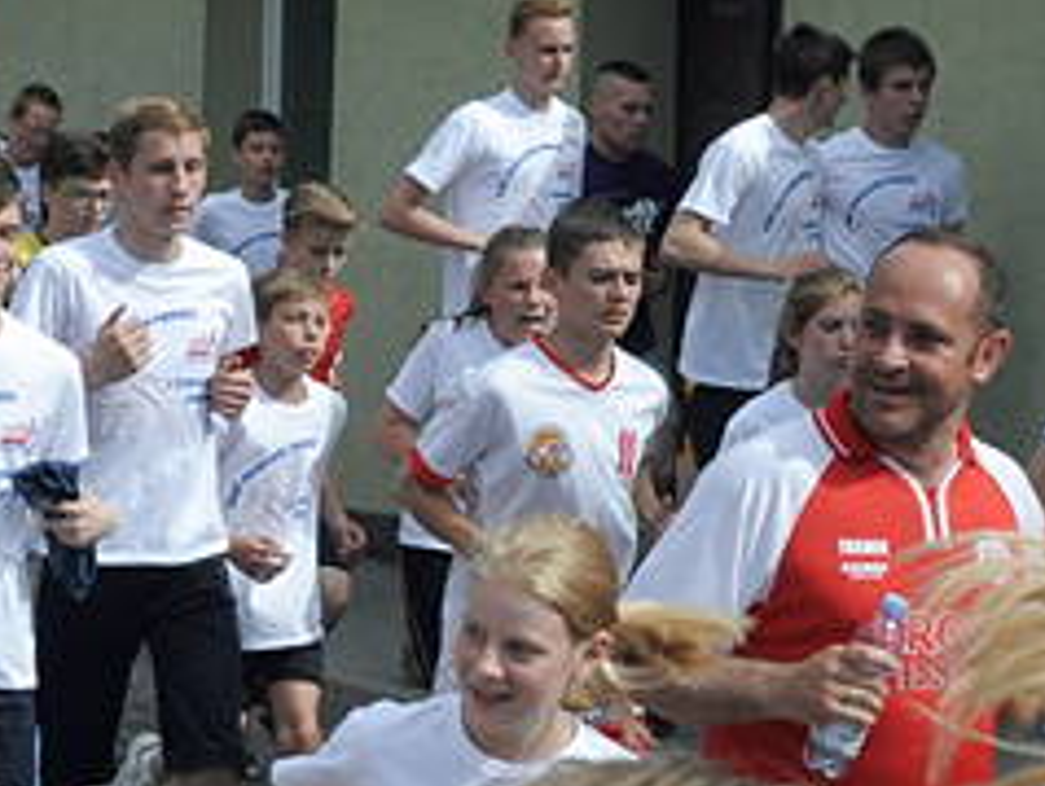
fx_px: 4352
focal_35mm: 144
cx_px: 843
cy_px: 525
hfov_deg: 13.6
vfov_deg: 10.3
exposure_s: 1/640
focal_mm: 28
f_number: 13
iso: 800
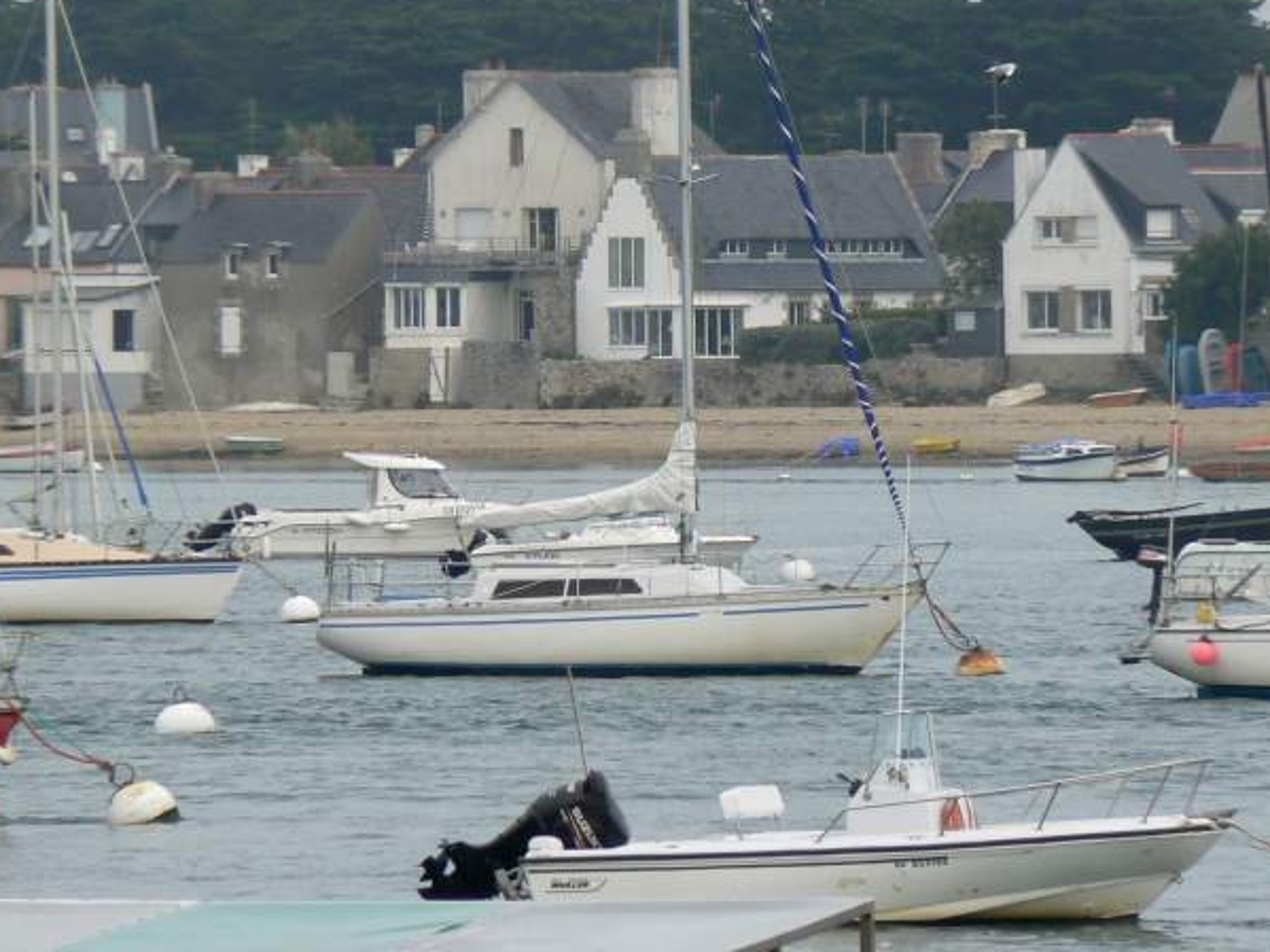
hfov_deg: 3.1
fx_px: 23806
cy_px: 446
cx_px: 659
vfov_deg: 2.3
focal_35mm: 649
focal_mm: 72
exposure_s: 1/400
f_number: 6.3
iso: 80
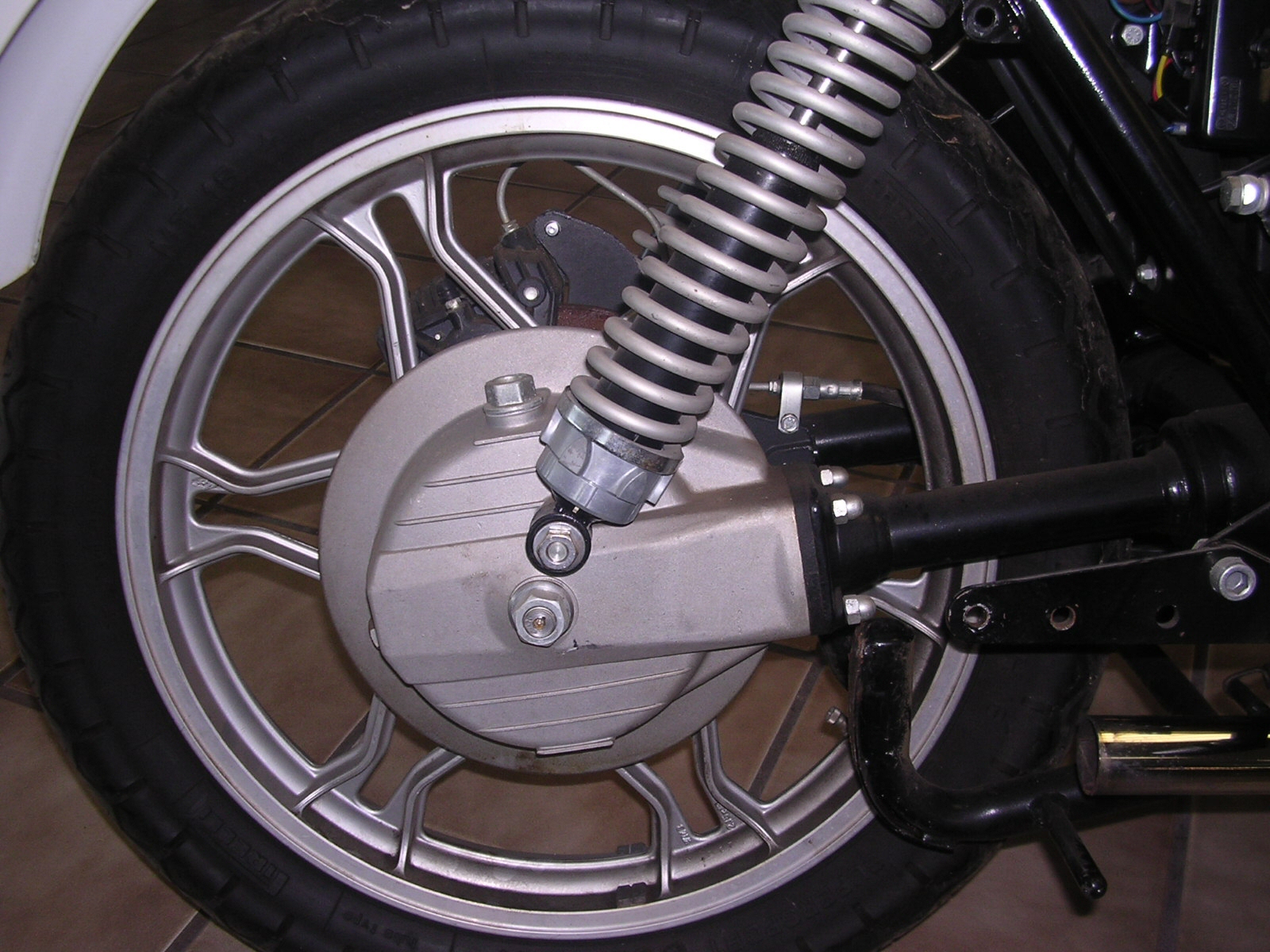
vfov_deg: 37.7
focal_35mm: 38
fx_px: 1394
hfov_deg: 49.0
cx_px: 635
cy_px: 476
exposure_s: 1/60.1
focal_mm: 5.8
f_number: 2.8
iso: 100
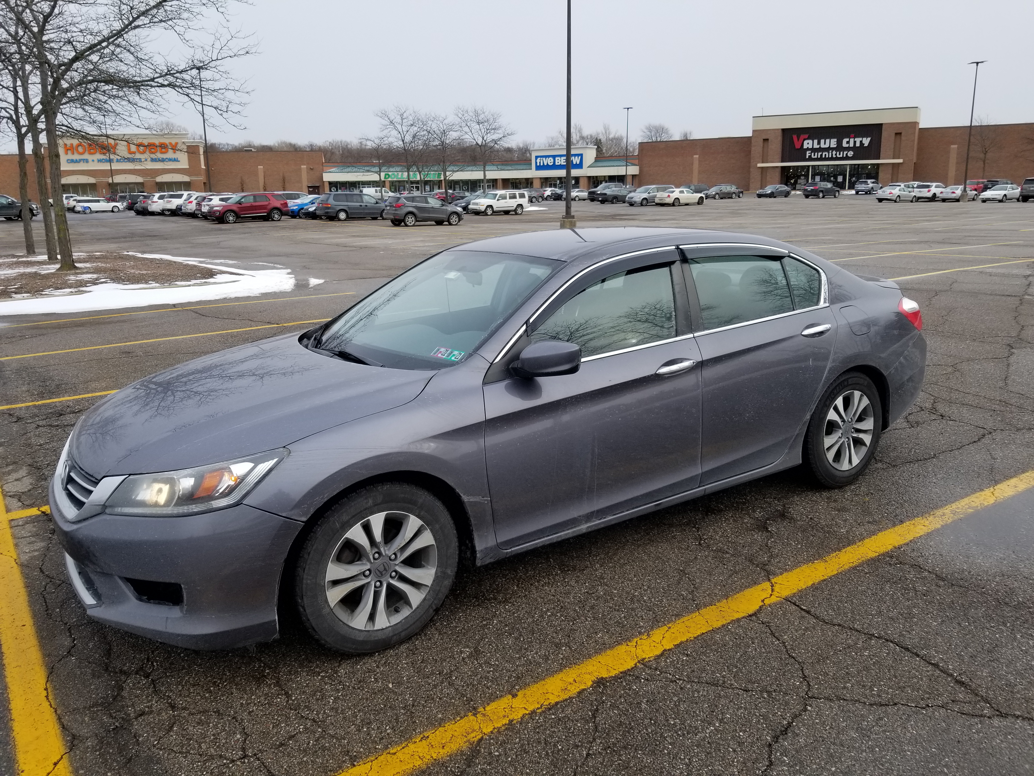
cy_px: 388
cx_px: 517
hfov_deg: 67.3
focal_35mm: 26
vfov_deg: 53.1
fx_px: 777
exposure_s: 1/588
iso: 50
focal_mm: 4.25
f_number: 1.7
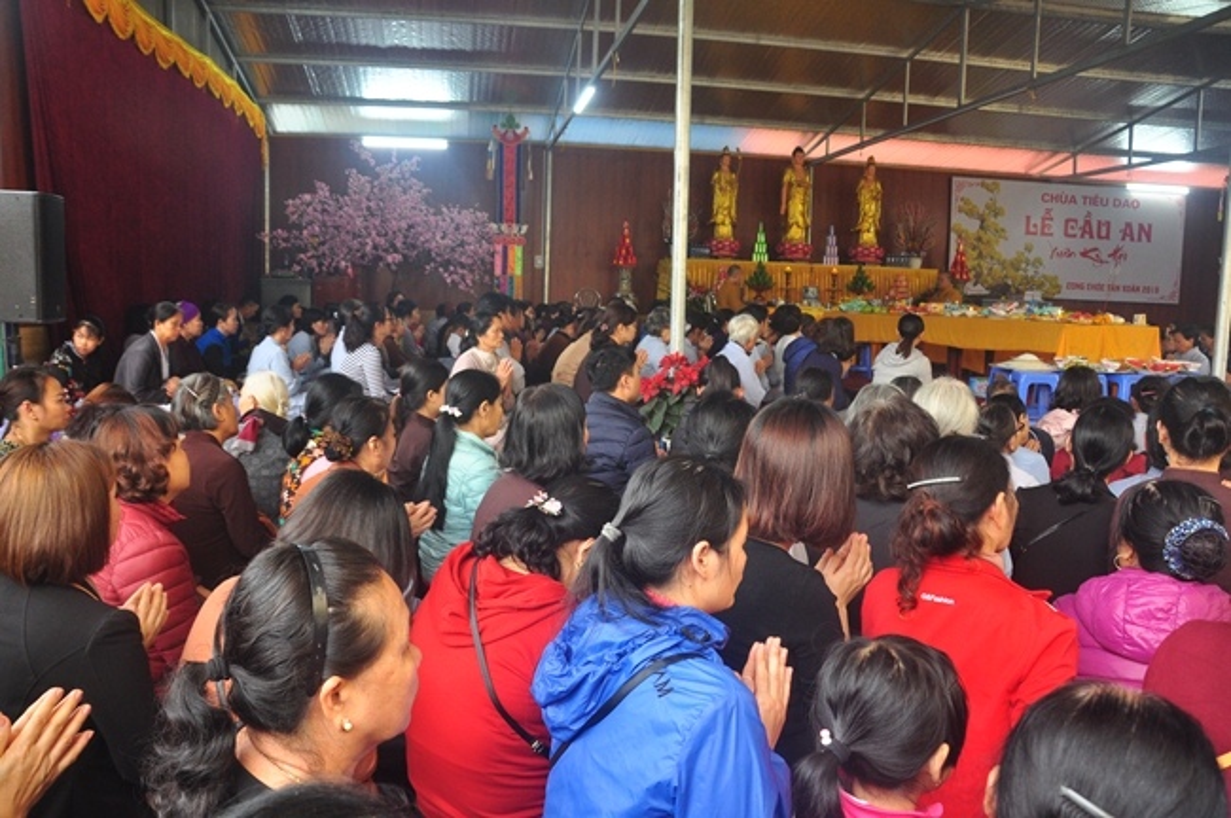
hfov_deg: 67.4
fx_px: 922
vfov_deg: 47.8
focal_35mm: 27
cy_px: 409
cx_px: 616
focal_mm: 18
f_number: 7.1
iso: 640
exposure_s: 1/25
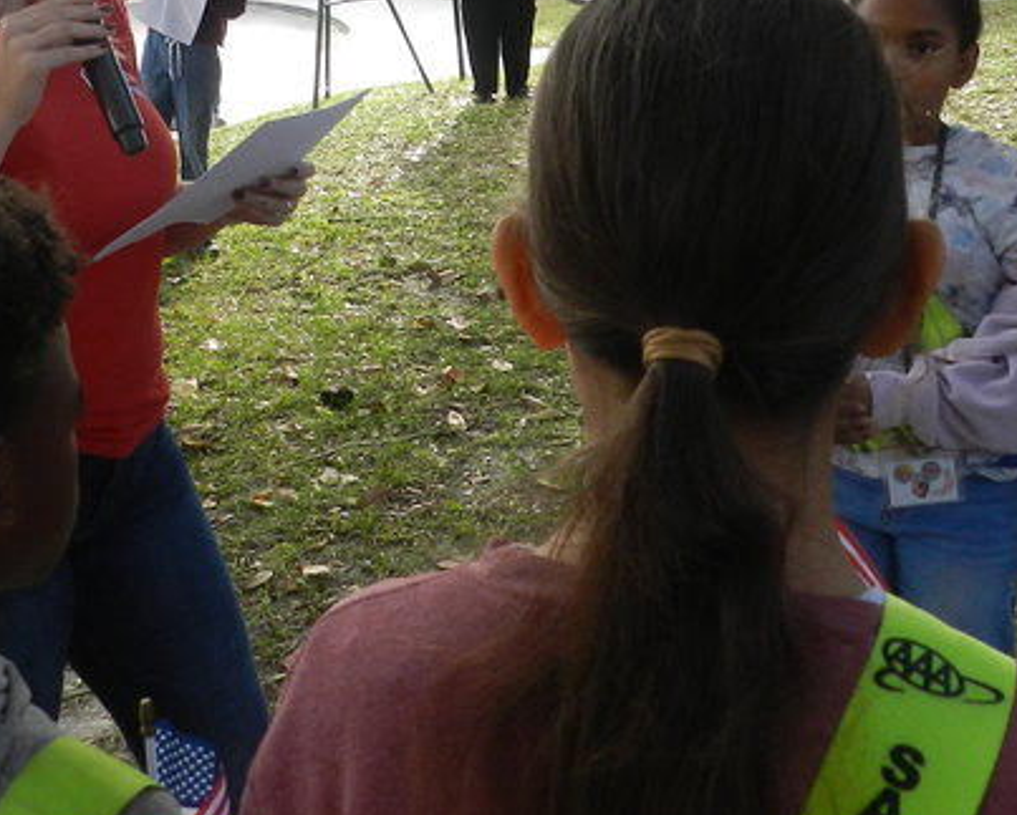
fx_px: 1717
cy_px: 121
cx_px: 315
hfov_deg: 32.6
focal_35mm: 57
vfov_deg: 26.0
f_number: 3.4
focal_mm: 4
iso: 160
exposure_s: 1/250
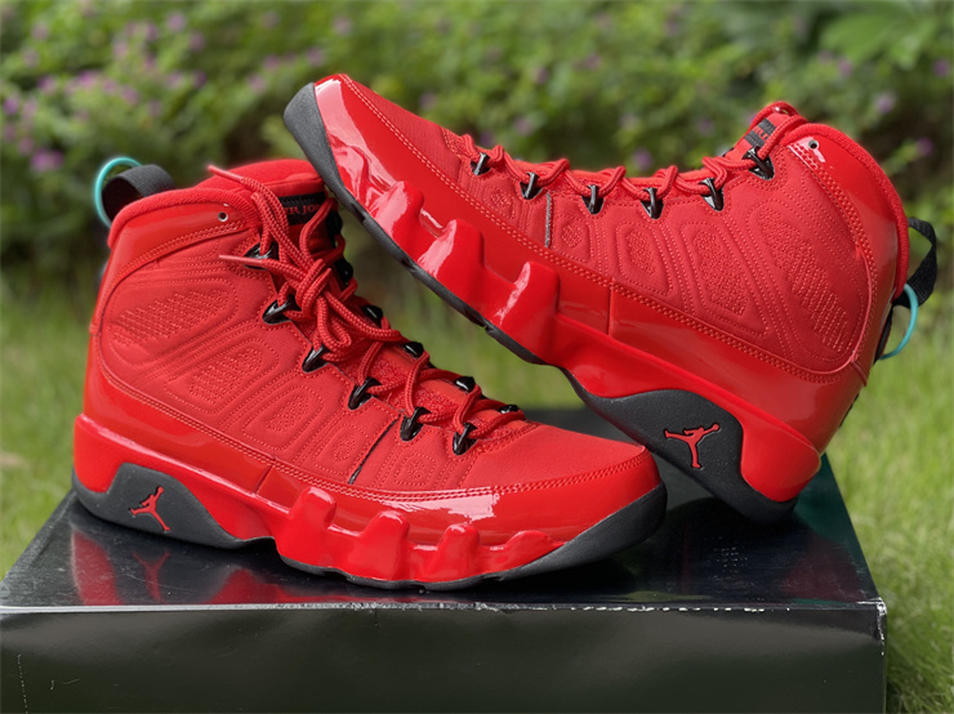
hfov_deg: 30.3
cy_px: 357
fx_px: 1763
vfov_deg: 22.9
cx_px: 477
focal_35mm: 64
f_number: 2.2
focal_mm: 7.5
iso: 125
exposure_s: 1/121
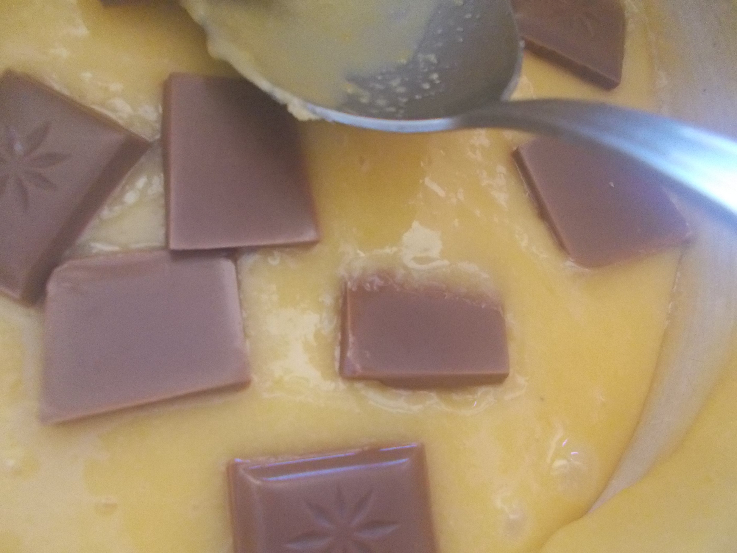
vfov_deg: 53.1
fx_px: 554
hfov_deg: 67.3
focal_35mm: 26
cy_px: 276
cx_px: 368
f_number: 3.2
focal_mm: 4.6
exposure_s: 1/125
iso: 800
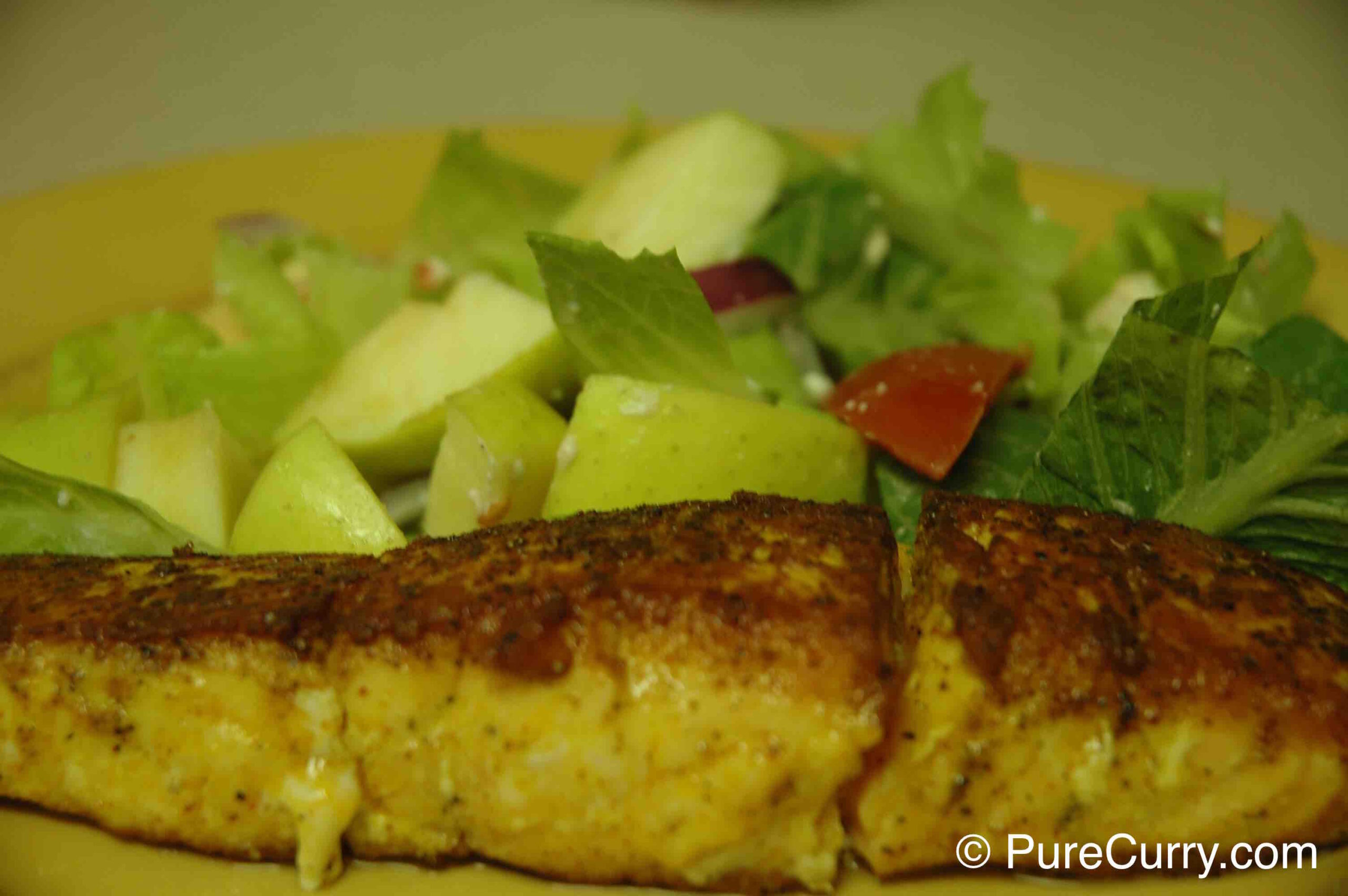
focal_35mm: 105
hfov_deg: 19.5
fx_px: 3928
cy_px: 448
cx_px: 674
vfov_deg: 13.0
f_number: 4.5
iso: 400
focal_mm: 70
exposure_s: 1/40
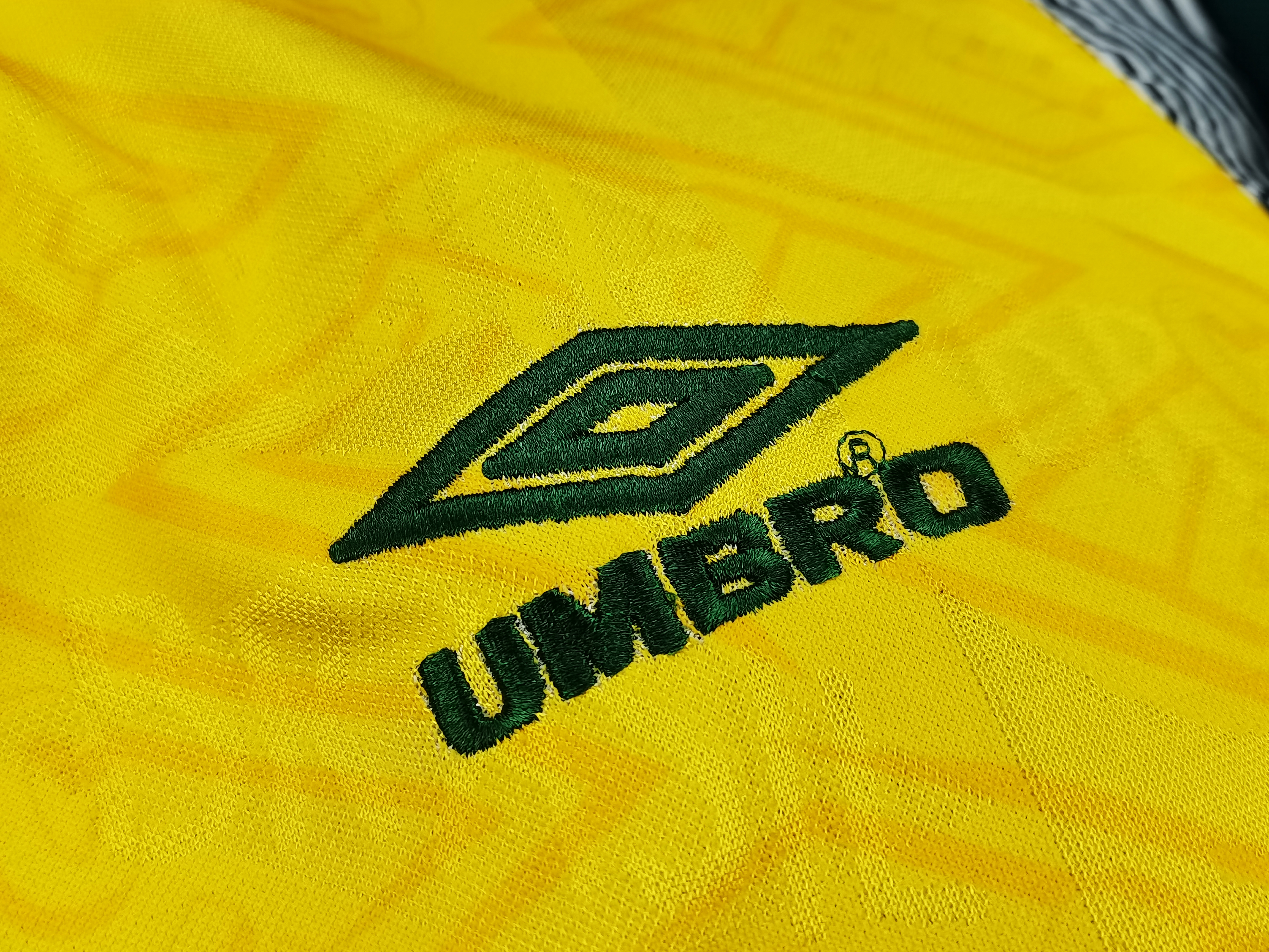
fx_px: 1576
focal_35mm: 43
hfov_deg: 43.9
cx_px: 634
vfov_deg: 33.6
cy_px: 476
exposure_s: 1/120
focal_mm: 5.58
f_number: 1.8
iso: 125
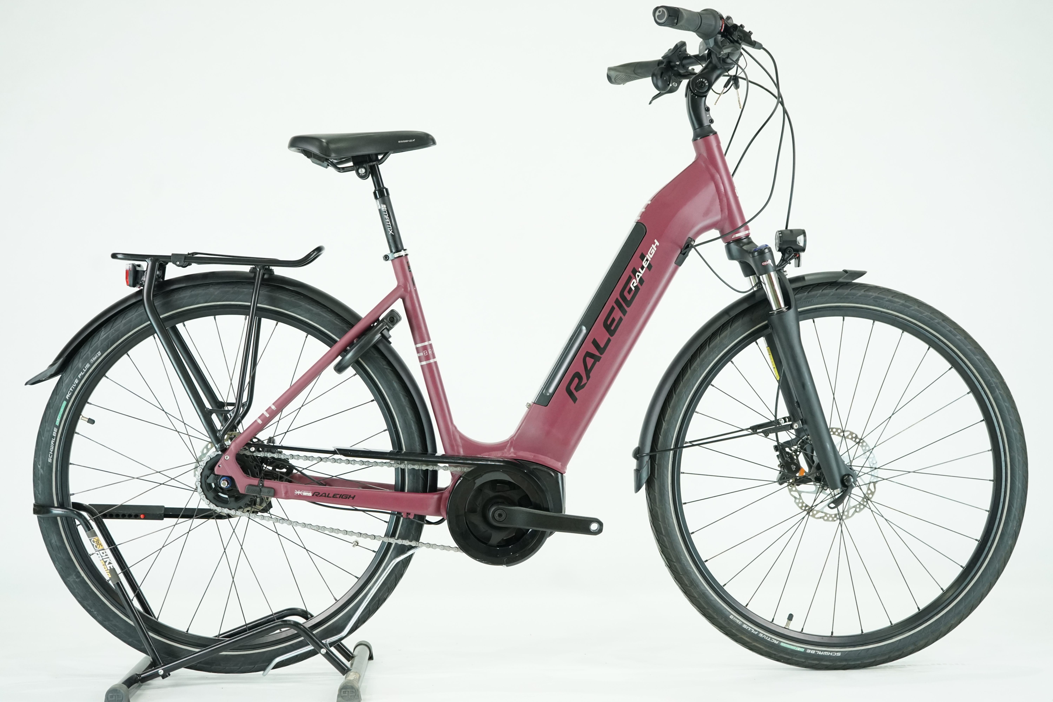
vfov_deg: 25.5
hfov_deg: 37.5
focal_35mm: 53
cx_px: 526
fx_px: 1550
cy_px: 351
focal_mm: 53
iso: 2000
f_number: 5
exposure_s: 1/200
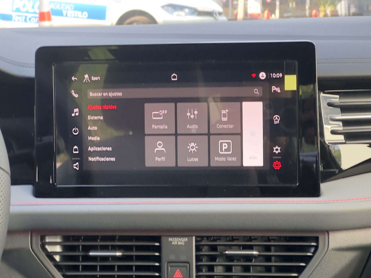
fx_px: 825
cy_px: 139
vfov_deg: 19.1
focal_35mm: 77
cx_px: 186
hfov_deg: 25.3
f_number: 2.8
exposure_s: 1/76
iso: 250
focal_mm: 9
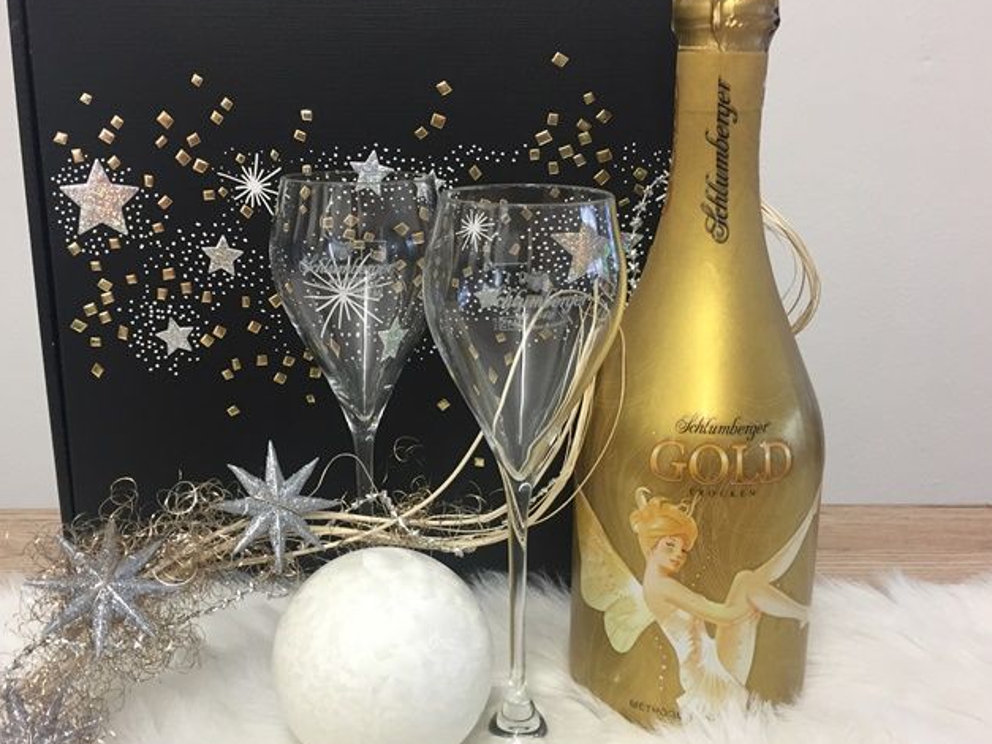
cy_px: 377
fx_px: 1060
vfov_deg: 38.7
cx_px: 452
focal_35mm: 37
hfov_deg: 50.1
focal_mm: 4.15
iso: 80
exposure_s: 1/33
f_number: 2.2
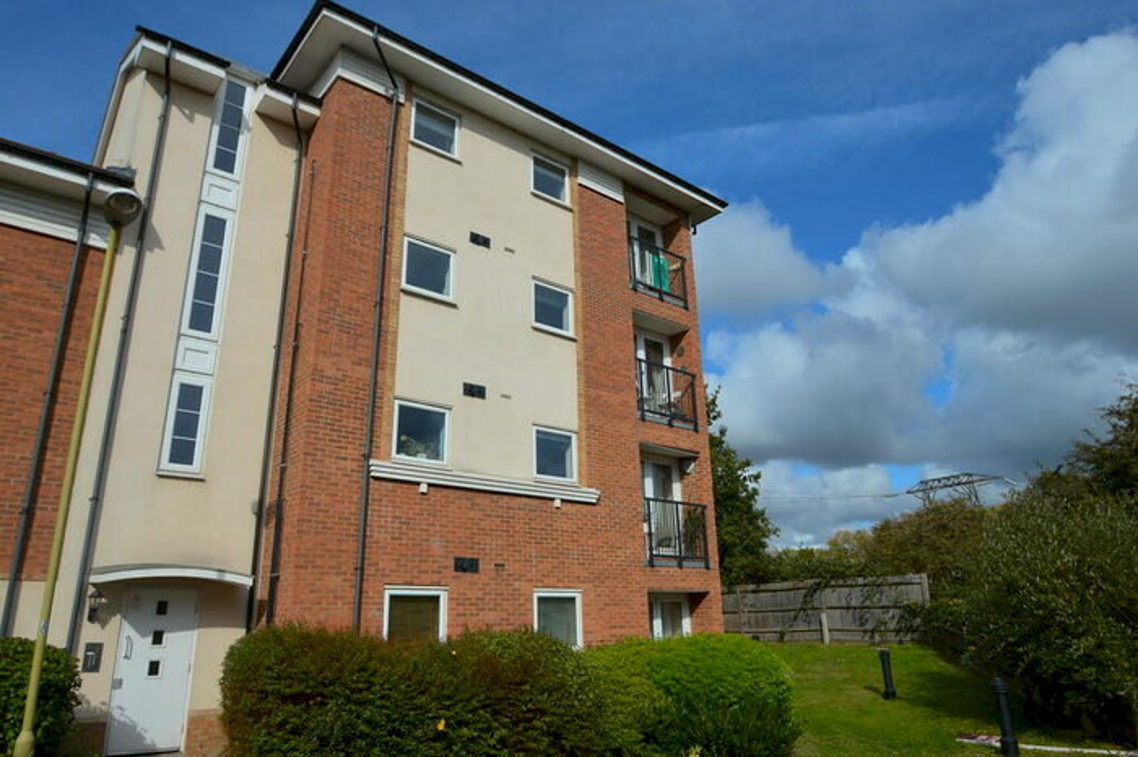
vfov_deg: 56.1
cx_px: 569
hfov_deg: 77.3
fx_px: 711
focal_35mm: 22
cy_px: 378
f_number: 9
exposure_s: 1/320
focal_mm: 15
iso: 100
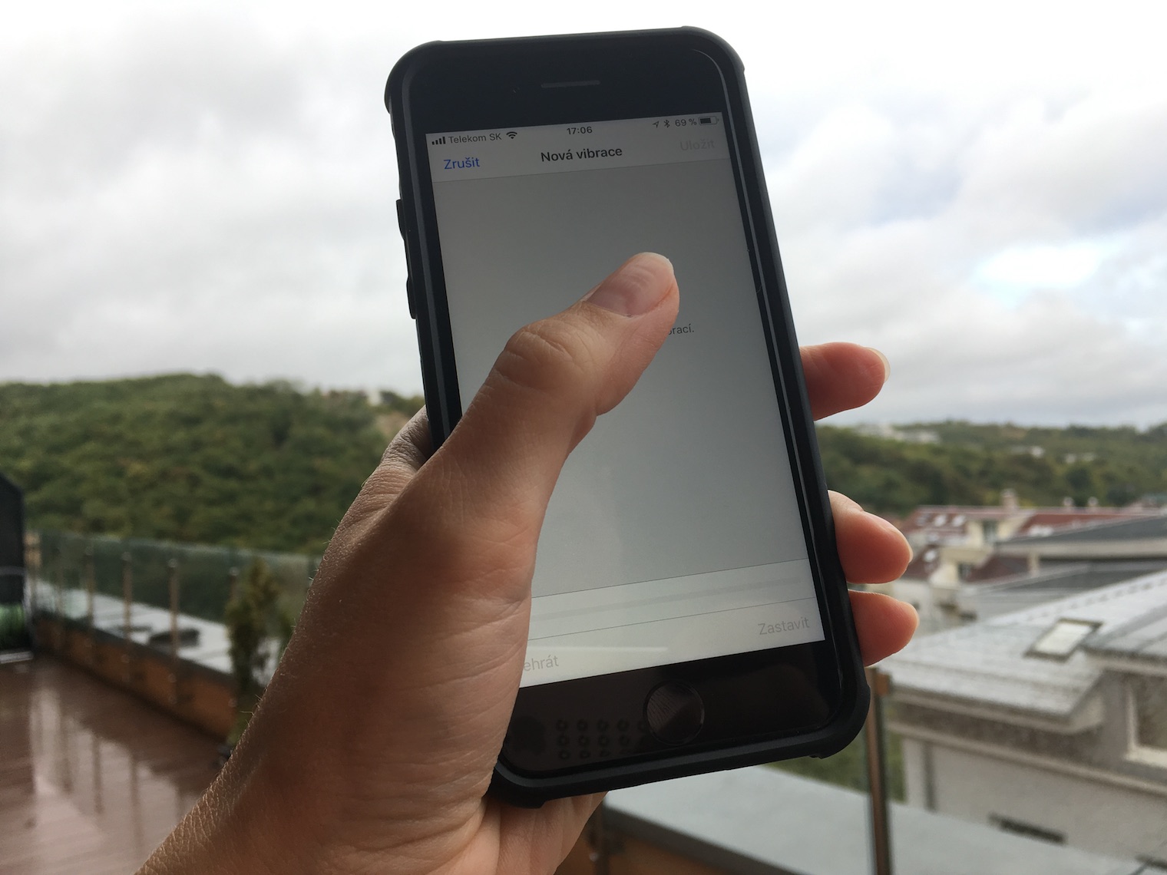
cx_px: 584
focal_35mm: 29
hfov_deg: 61.7
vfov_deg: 48.2
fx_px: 978
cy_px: 438
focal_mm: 4.15
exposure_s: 1/135
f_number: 2.2
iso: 25
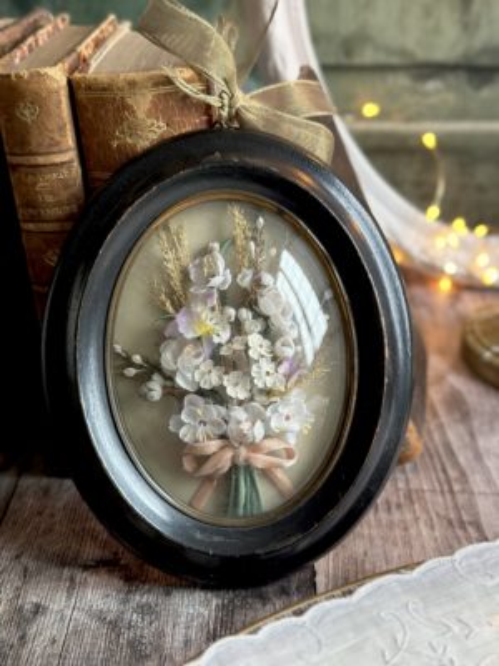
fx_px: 923
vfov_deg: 39.7
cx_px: 250
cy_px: 333
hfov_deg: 30.3
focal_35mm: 48
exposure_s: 1/49
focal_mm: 6.86
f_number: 1.78
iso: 400
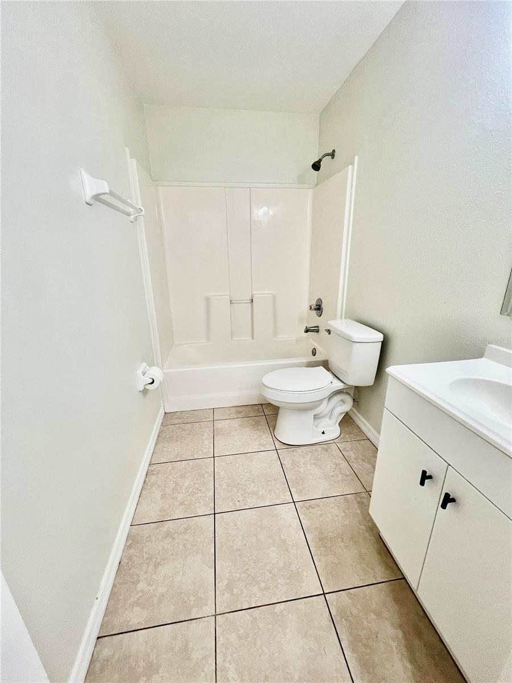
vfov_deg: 106.2
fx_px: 256
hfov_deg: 89.9
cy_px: 342
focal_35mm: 13
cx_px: 256
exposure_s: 1/120
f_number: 1.8
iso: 200
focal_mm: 1.57
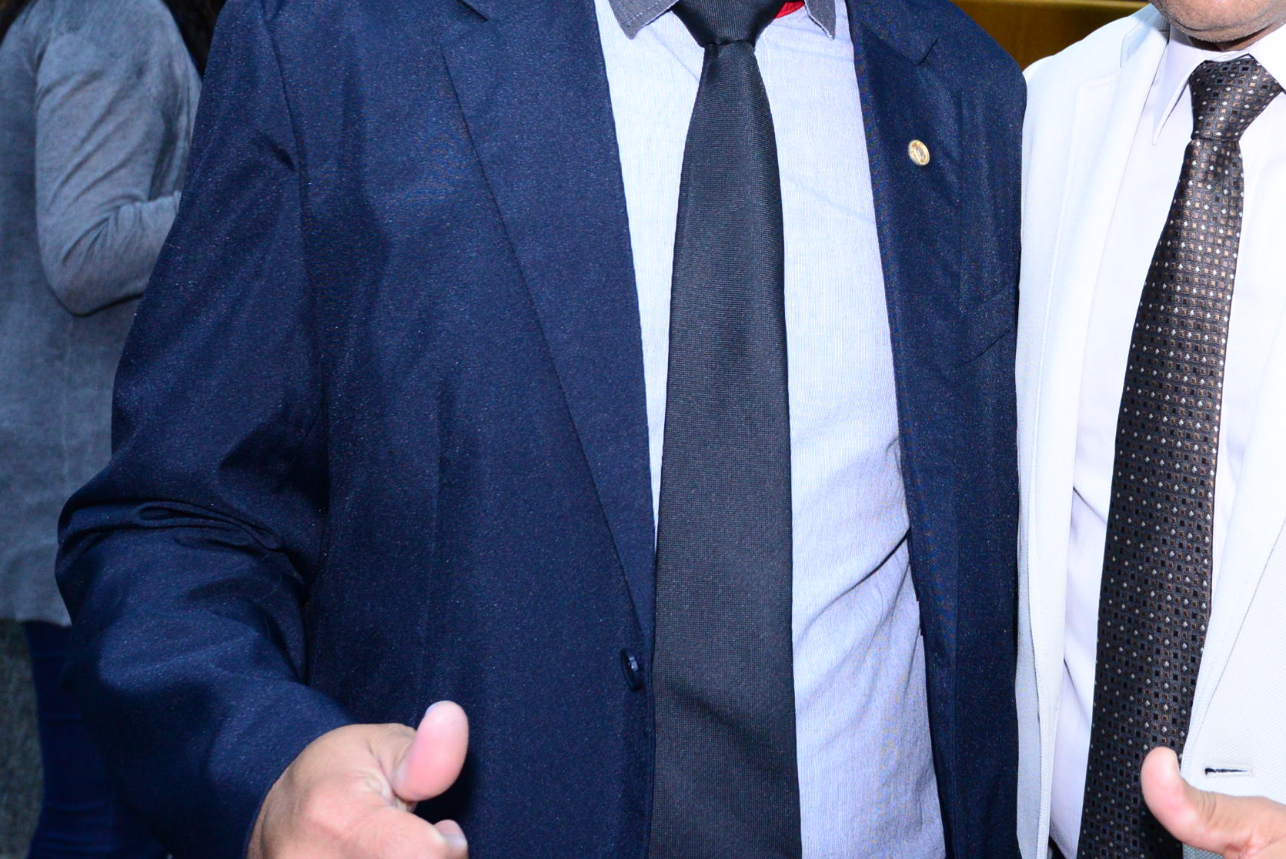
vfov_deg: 24.5
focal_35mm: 54
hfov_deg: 35.9
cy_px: 115
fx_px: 1930
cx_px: 984
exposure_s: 1/60
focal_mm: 30
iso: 2500
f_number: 7.1
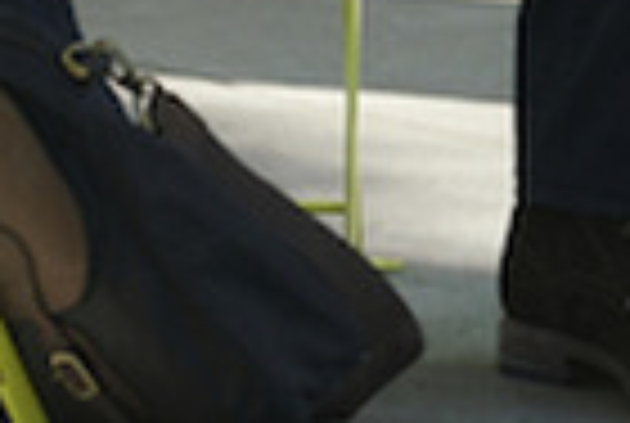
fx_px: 14135
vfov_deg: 1.7
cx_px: -446
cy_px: -662
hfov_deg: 2.5
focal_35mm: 806
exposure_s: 1/250
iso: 320
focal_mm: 145
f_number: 4
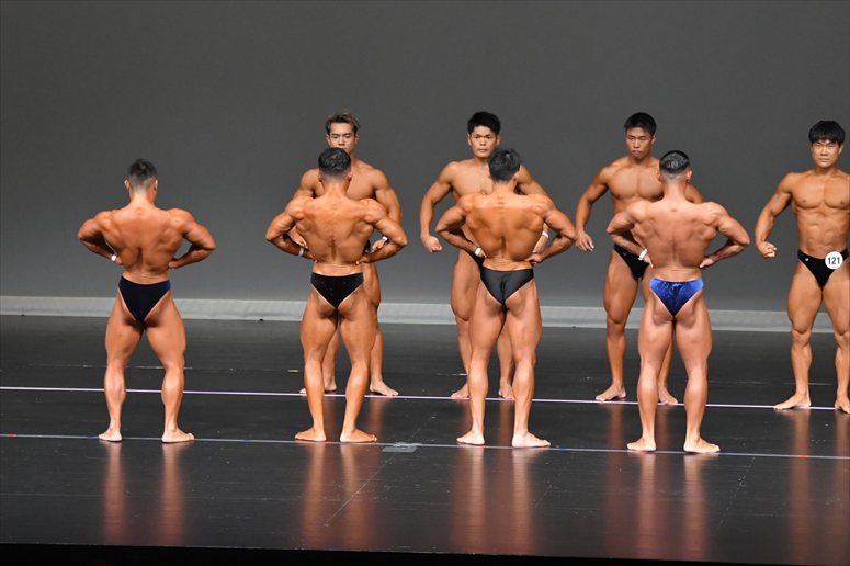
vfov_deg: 6.3
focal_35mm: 217
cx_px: 425
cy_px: 283
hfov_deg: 9.5
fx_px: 5121
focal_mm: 145
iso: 5000
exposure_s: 1/400
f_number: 5.6
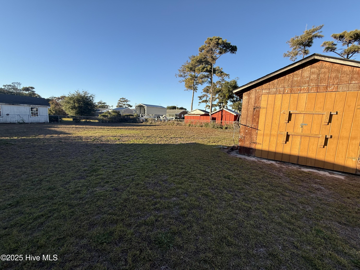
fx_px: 146
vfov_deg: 85.7
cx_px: 180
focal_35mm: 14
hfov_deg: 102.1
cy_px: 135
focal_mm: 2.22
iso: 50
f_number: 2.2
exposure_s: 1/742
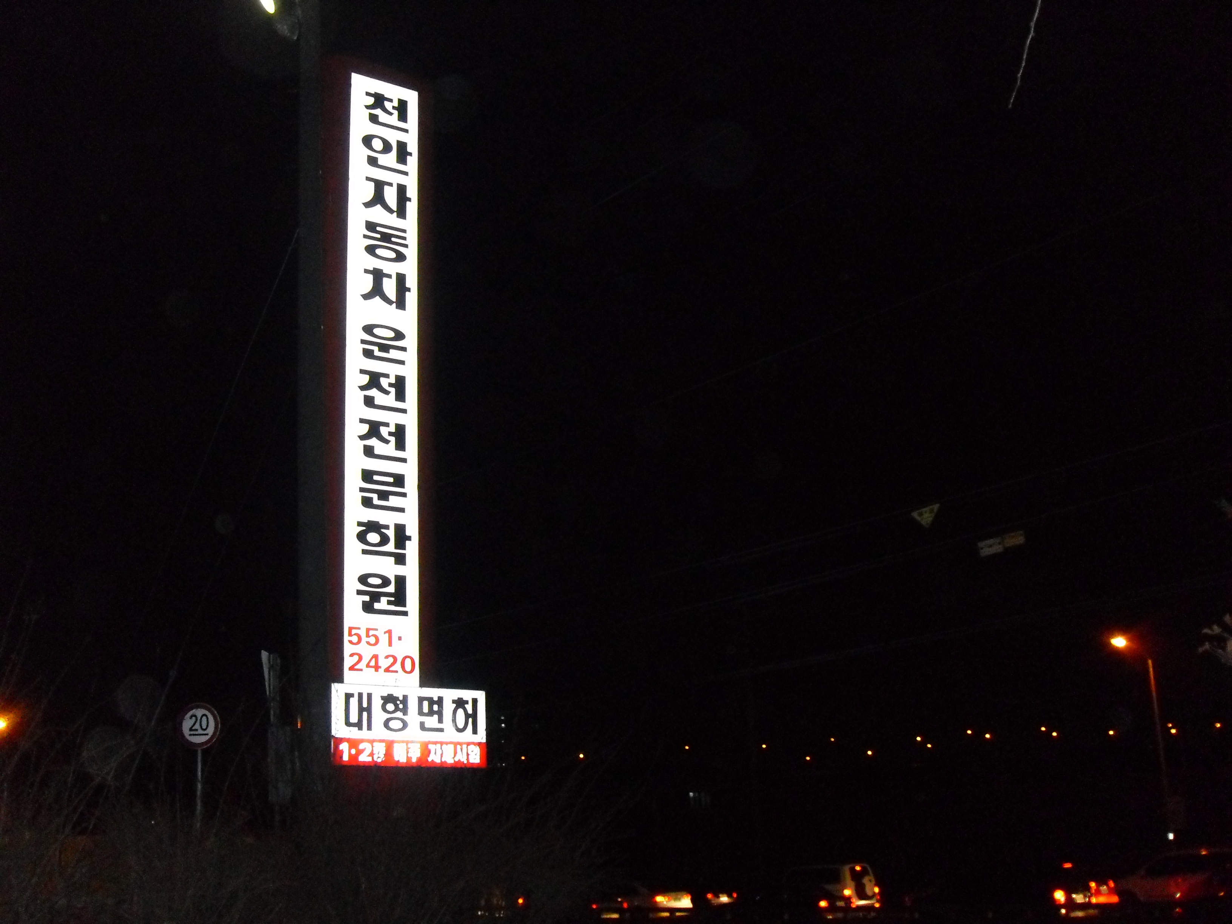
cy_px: 462
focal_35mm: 37
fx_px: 1317
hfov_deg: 50.1
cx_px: 616
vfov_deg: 38.7
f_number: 2.8
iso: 400
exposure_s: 1/45
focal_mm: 6.3
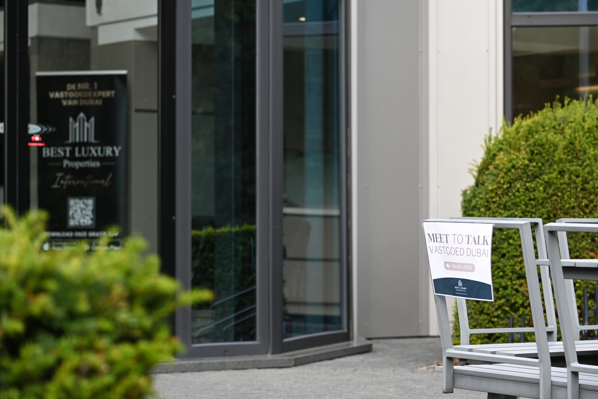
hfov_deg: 18.7
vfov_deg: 12.5
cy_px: 200
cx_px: 299
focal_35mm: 110
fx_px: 1819
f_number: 4.8
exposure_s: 1/250
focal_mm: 73
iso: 220
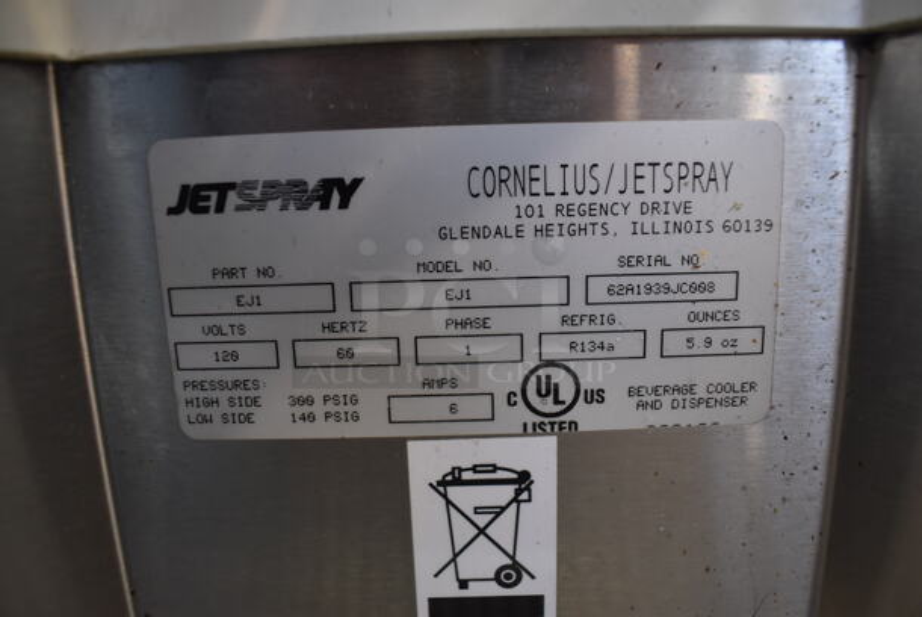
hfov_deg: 67.3
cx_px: 461
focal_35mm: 27
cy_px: 308
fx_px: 692
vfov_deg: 48.0
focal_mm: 18
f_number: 3.5
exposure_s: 1/125
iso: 800
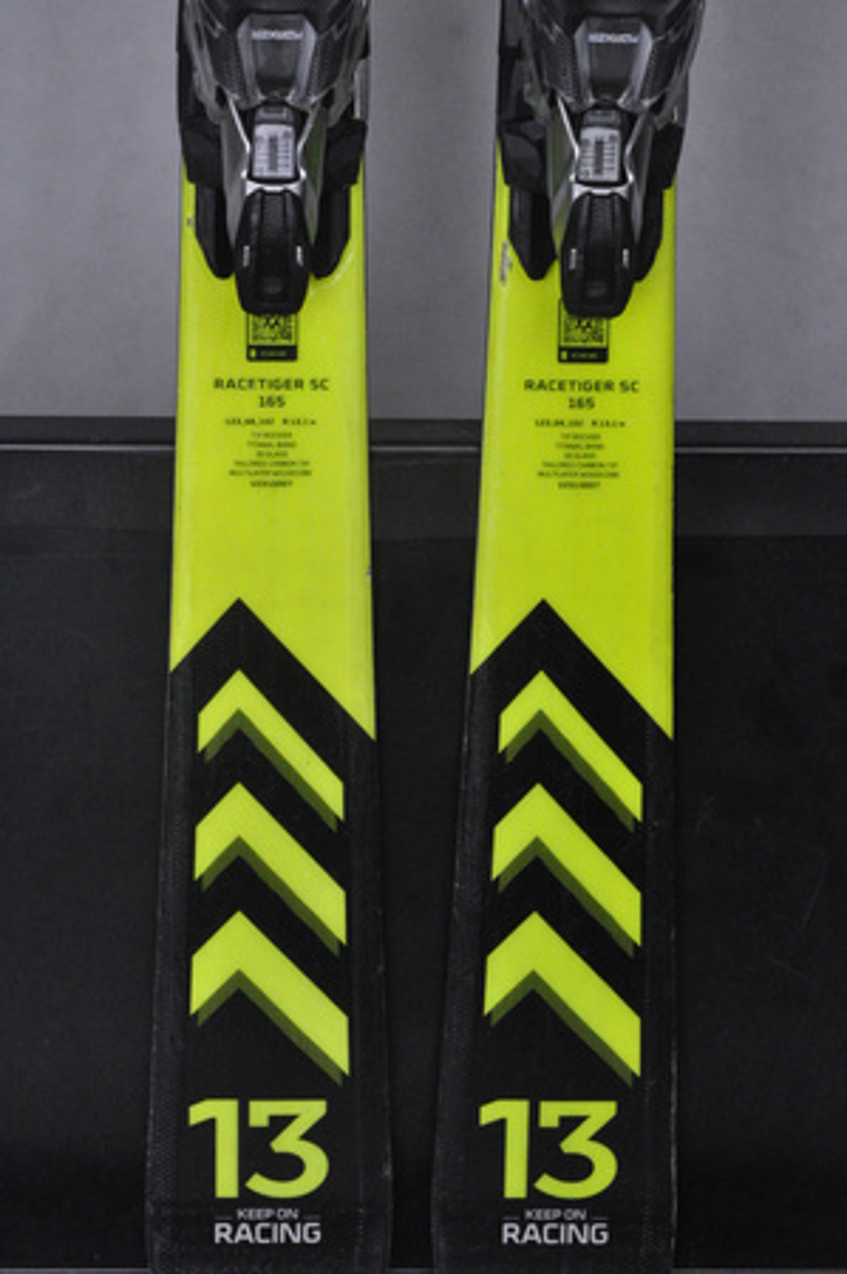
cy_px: 637
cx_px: 424
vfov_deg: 17.1
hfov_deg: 11.4
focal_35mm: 120
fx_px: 4244
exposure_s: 1/125
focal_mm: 80
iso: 3200
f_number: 9.5
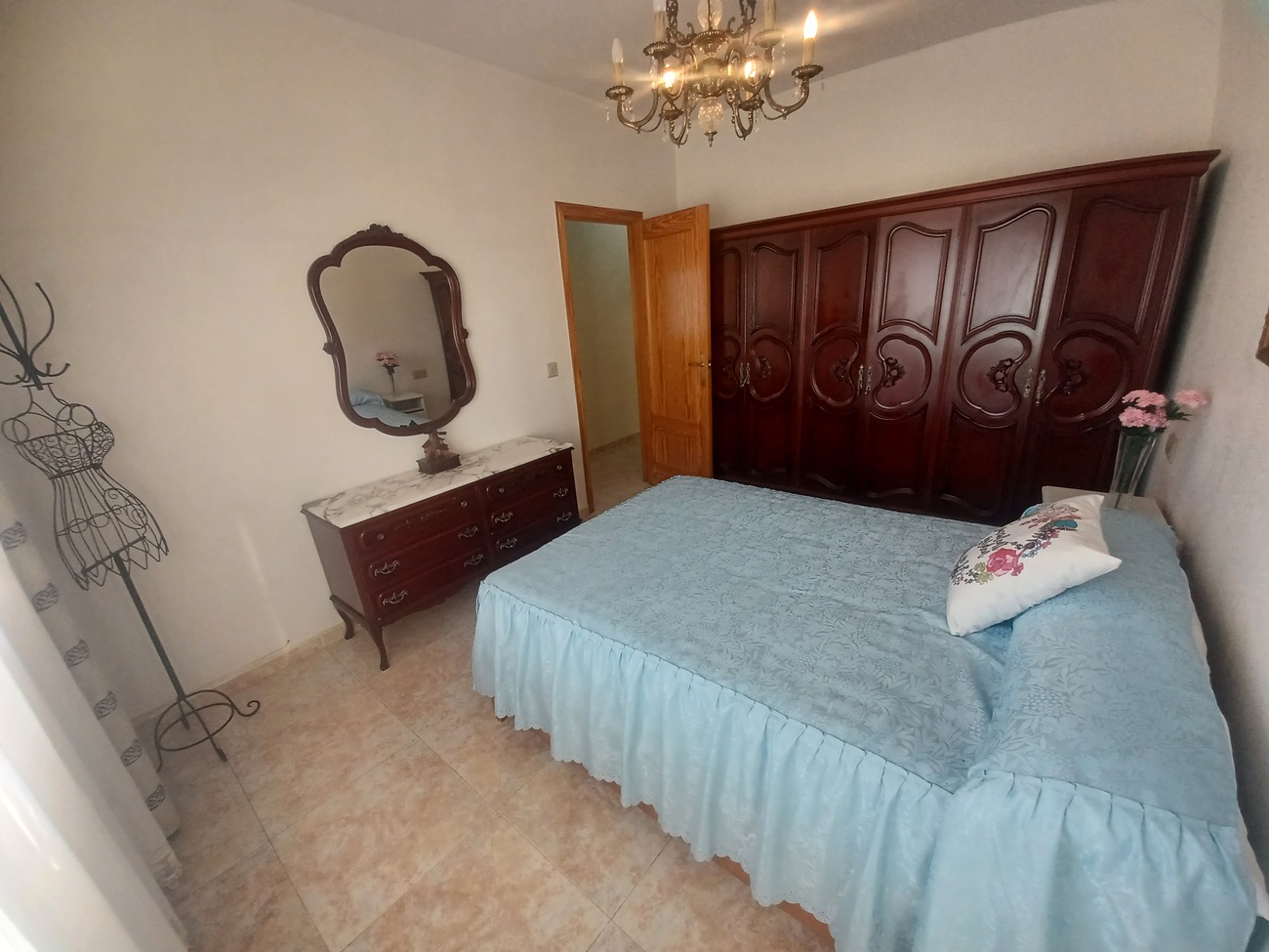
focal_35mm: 13
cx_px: 634
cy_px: 476
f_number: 2.2
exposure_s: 1/100
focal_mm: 1.42
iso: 80
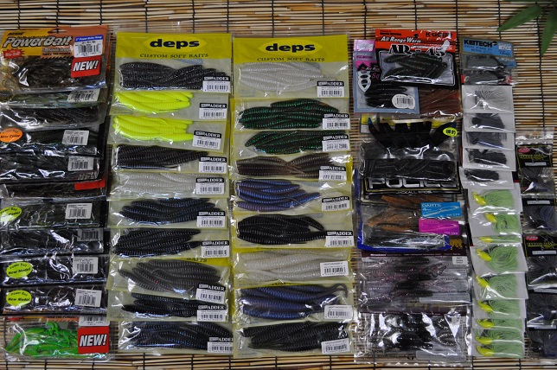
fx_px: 510
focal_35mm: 33
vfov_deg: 39.9
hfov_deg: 57.3
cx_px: 278
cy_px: 185
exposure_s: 1/60
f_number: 4
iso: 500
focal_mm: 22
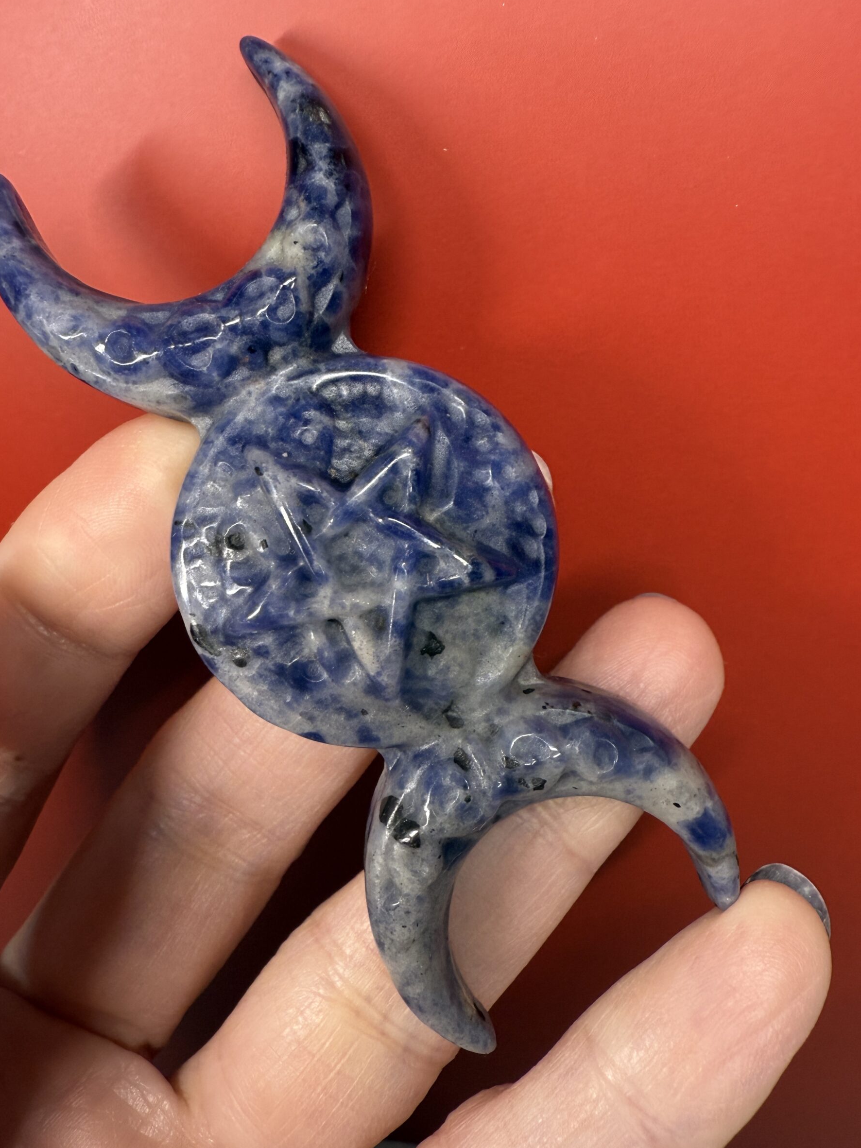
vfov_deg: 67.3
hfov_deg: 53.1
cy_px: 607
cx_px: 434
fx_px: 862
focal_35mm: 26
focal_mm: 2.22
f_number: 2.2
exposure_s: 1/101
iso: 160
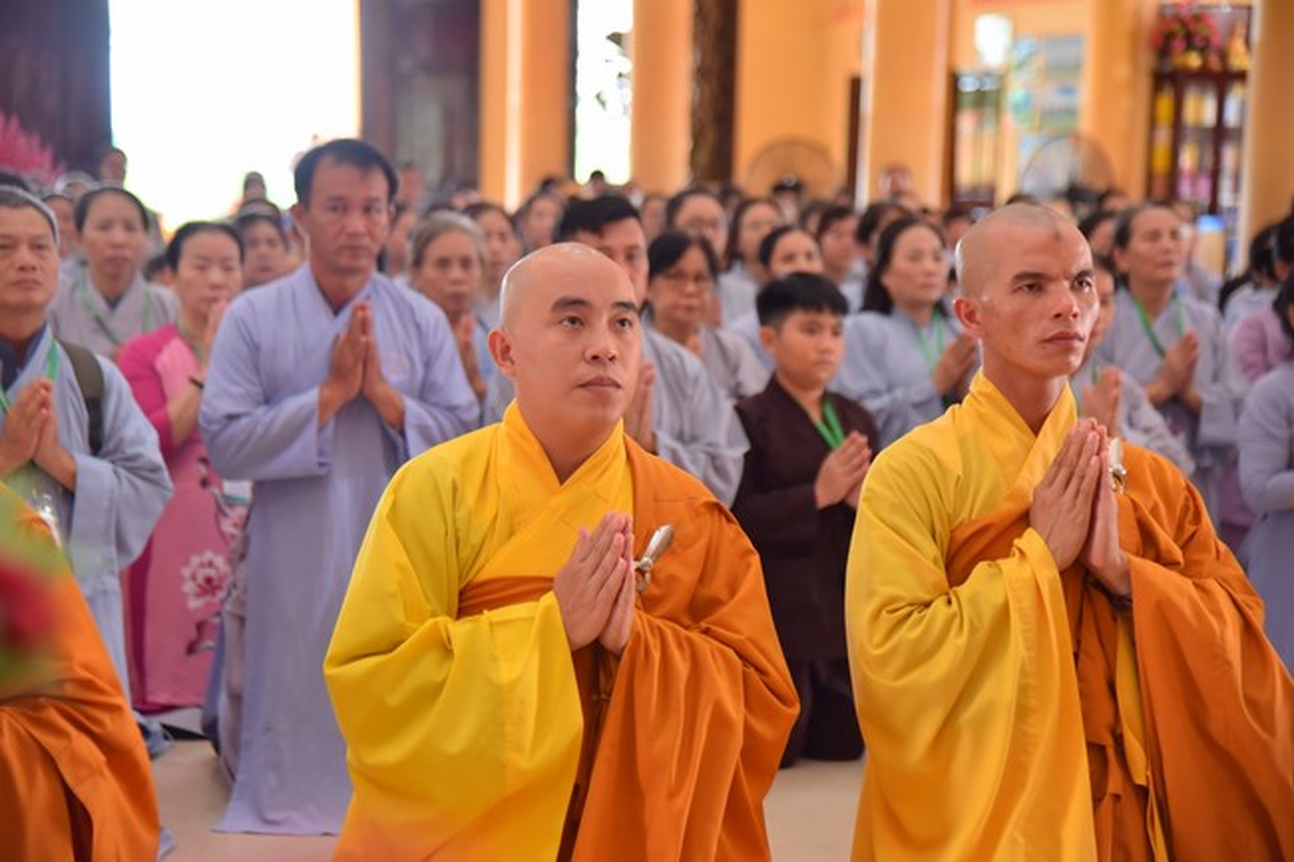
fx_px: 2695
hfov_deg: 27.0
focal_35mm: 75
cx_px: 647
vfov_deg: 18.2
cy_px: 431
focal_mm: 75
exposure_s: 1/125
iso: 800
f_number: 4.5
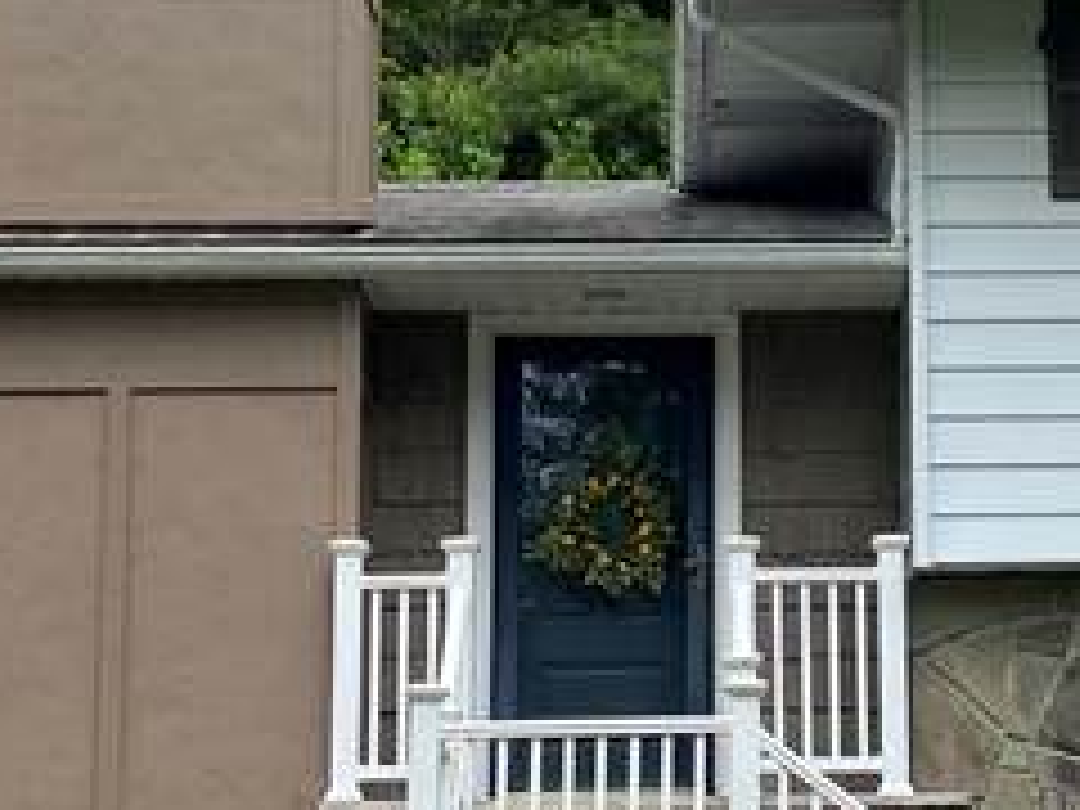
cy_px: 266
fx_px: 3463
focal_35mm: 111
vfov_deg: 13.3
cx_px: 950
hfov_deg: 17.5
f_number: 1.8
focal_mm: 4.25
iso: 32
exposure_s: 1/1157
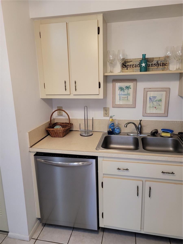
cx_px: 92
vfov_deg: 67.3
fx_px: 183
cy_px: 122
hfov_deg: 53.1
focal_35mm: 26
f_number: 1.8
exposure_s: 1/60
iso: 160
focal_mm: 5.4
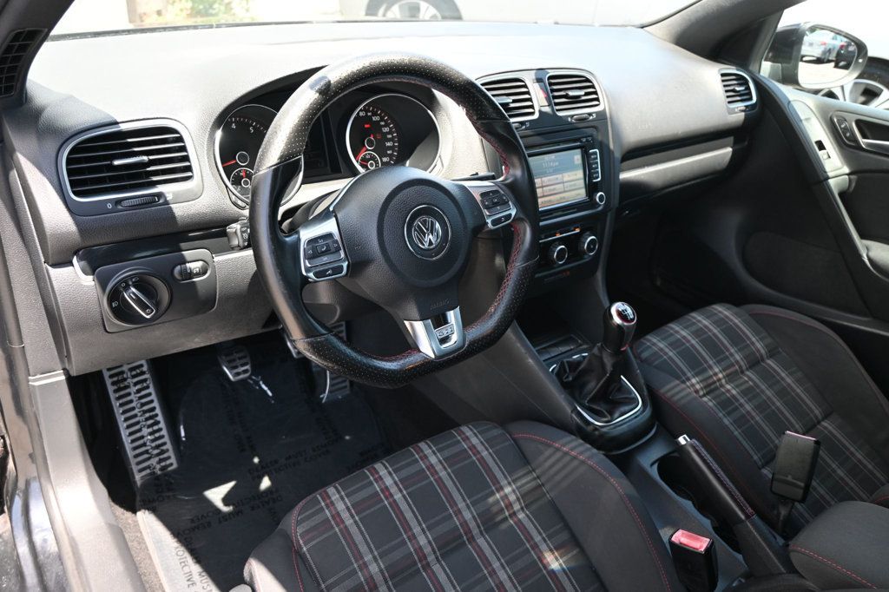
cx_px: 444
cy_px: 296
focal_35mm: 27
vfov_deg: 47.9
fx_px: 666
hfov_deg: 67.4
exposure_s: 1/160
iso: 400
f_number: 3.5
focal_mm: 18
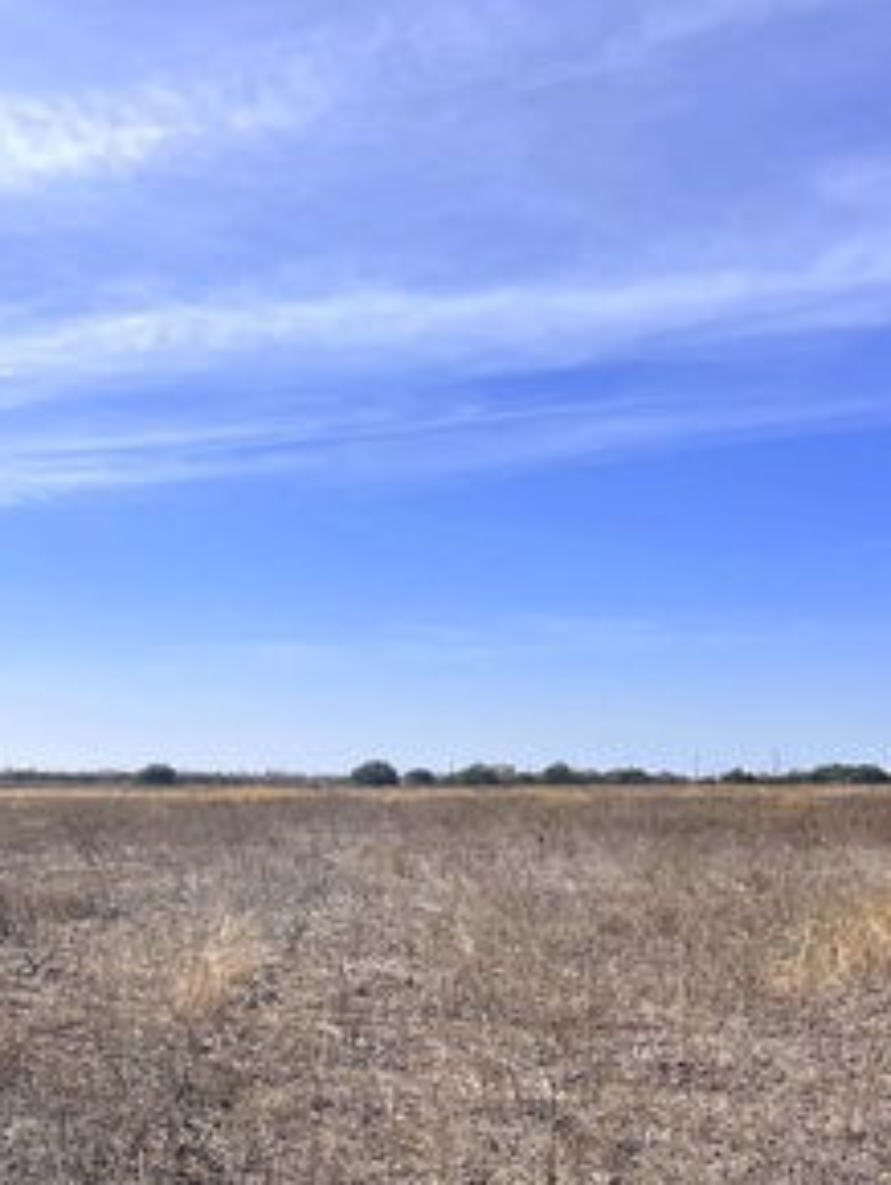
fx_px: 1474
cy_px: 874
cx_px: 356
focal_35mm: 43
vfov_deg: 42.6
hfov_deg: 33.5
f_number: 1.5
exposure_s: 1/7463
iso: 50
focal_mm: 5.7
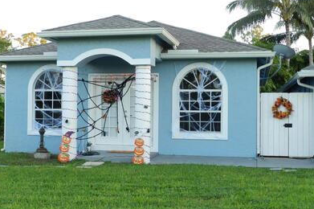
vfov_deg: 27.5
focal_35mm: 49
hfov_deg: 40.4
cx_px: 156
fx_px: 427
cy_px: 102
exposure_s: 1/30
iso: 160
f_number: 4.2
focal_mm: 8.1
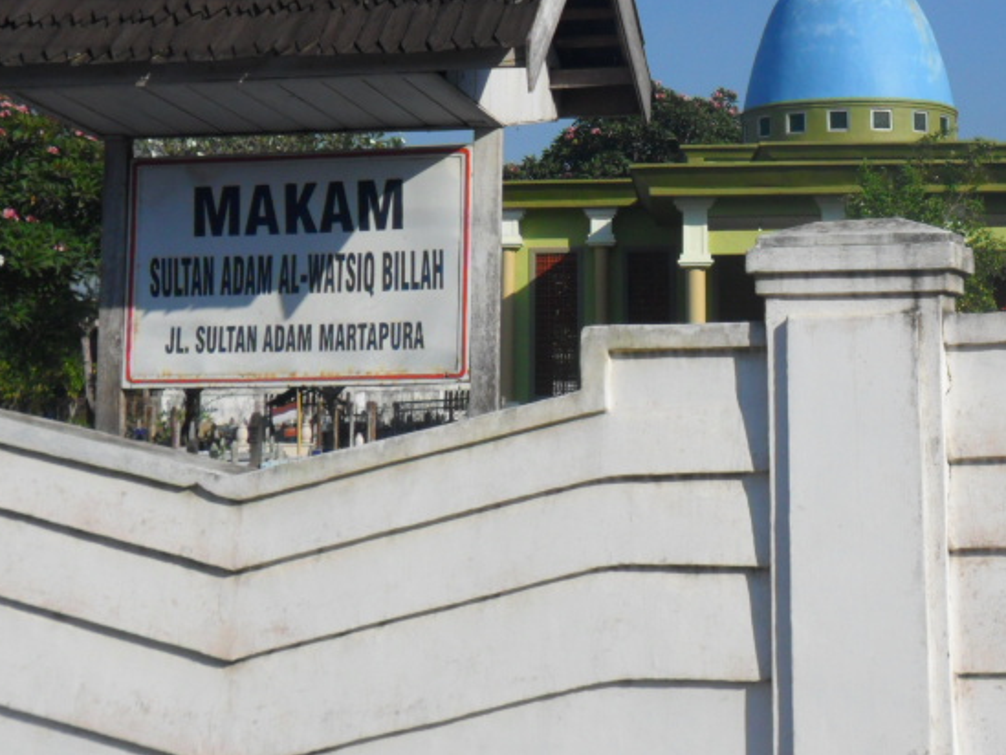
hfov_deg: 27.3
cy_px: 97
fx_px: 2006
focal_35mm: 69
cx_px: 881
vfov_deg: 20.9
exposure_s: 1/250
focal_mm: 6.6
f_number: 10.1
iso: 100
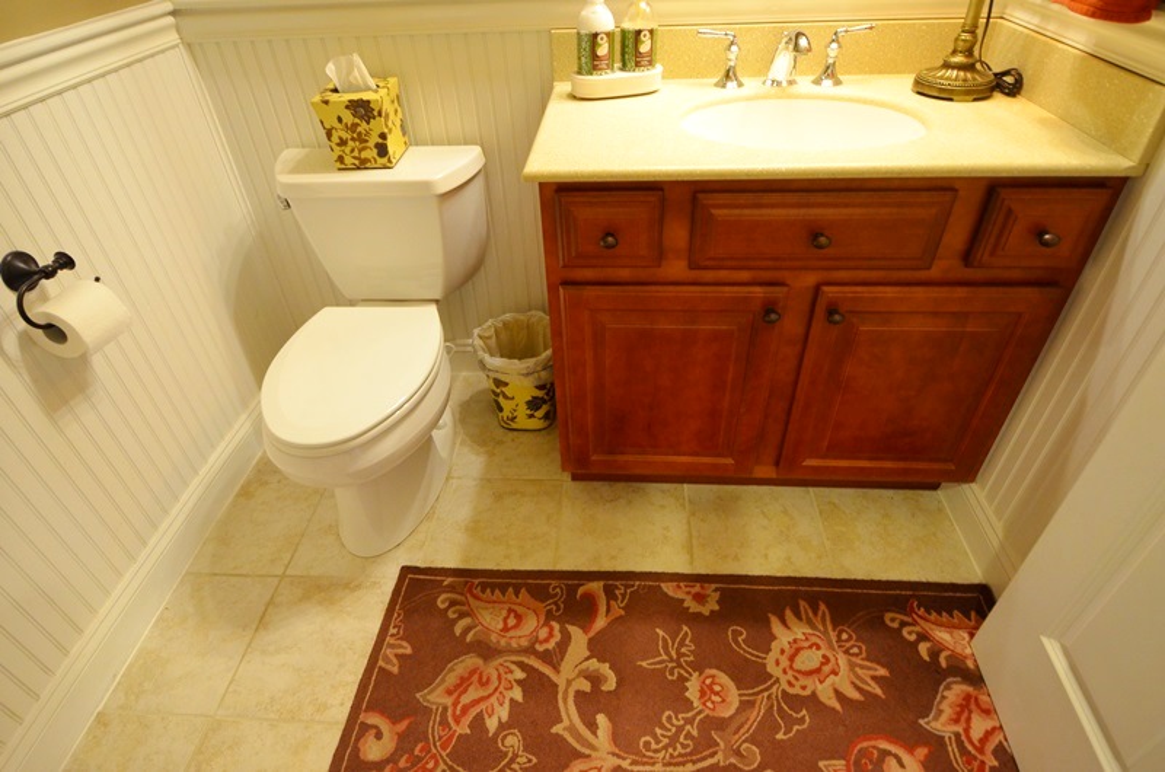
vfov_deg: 63.0
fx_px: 630
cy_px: 386
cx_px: 582
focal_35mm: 20
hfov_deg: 85.5
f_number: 3.8
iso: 1800
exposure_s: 1/30
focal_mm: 13
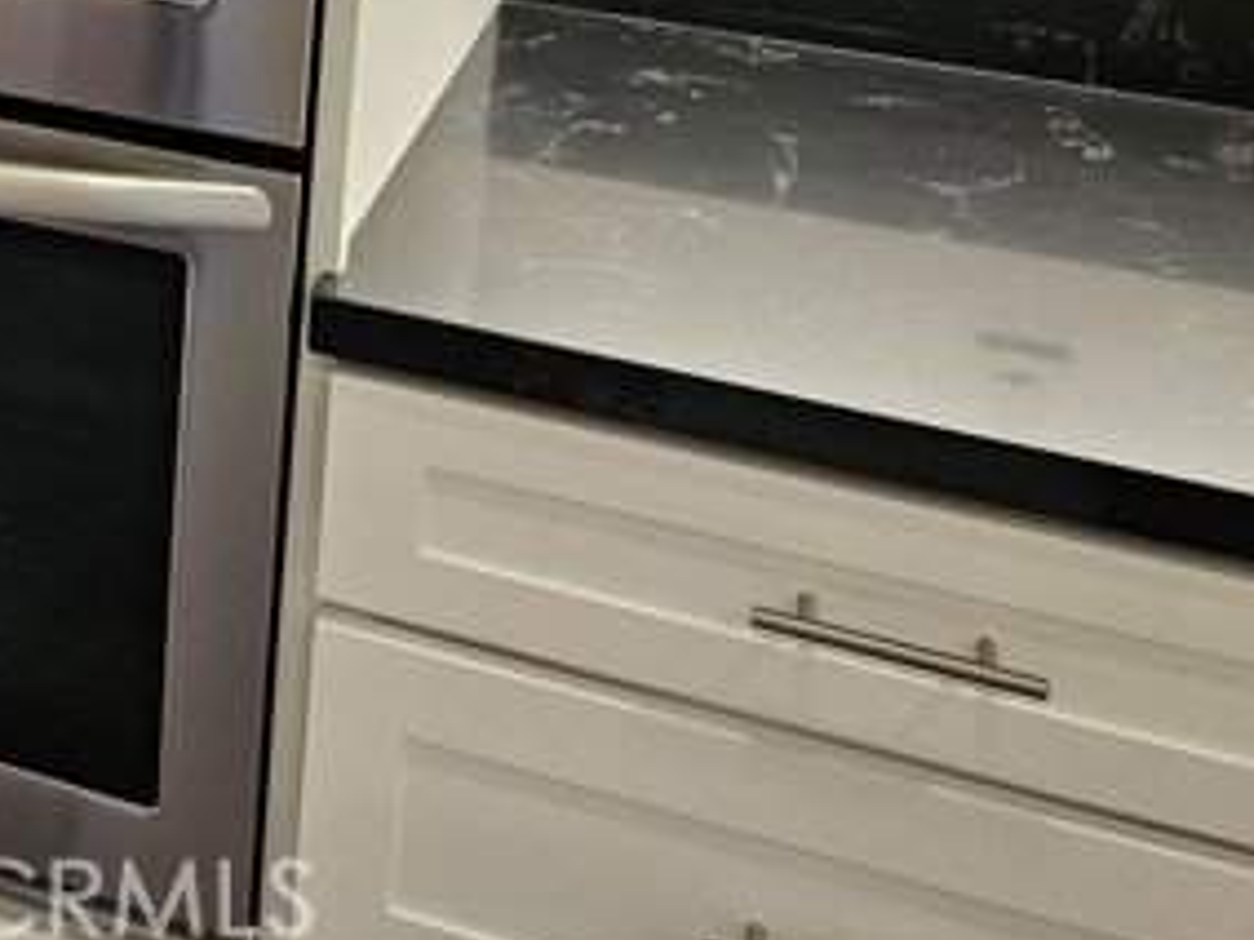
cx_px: 160
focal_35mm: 52
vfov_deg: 25.8
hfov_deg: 35.0
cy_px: -102
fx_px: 1883
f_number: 1.8
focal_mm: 5.4
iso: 200
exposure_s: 1/120
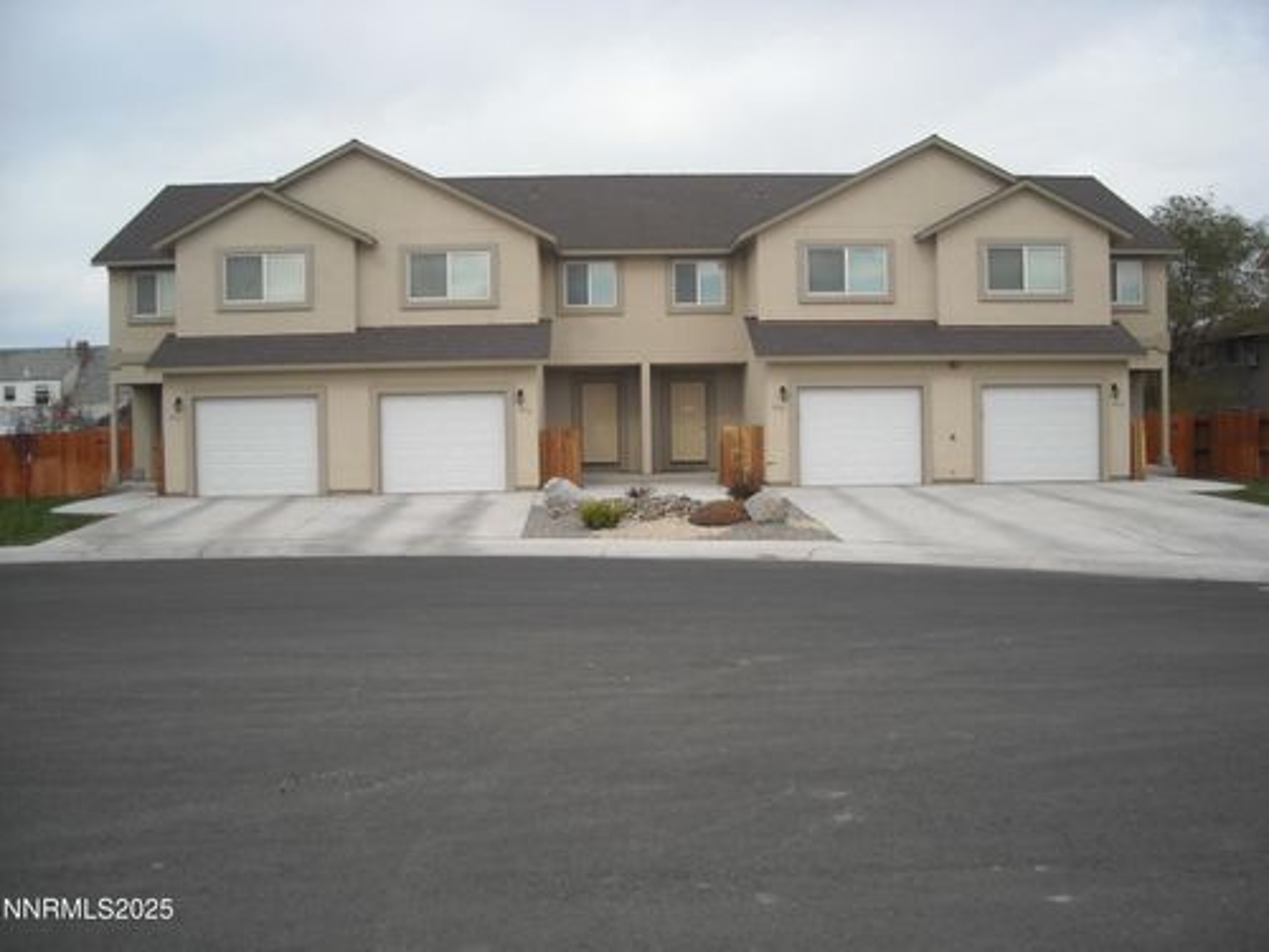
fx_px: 1283
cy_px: 476
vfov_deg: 40.7
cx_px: 634
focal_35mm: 35
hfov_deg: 52.6
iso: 64
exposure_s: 1/201
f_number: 5.6
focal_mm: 5.7
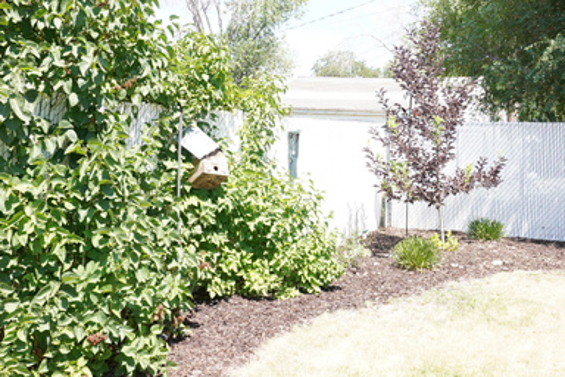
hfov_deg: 48.0
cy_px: 133
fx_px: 628
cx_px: 358
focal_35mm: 40
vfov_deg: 33.2
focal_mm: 16
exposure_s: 1/100
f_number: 6.3
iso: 100
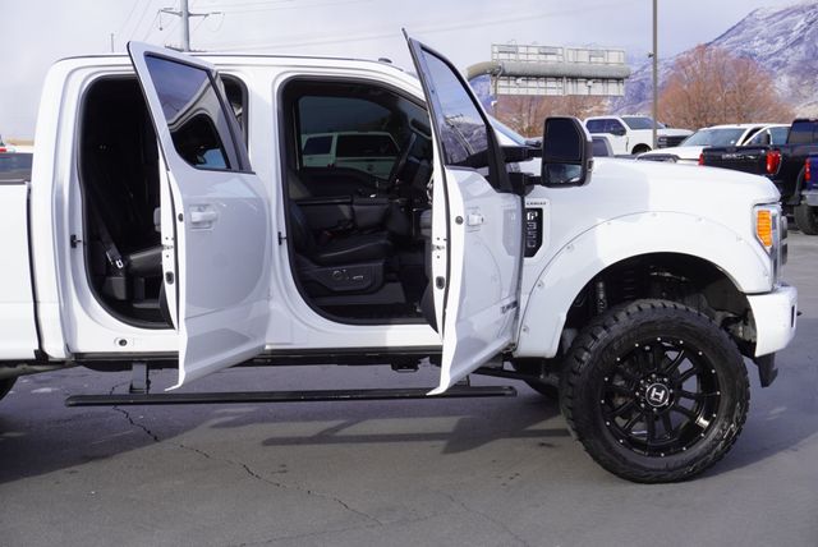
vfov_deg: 28.1
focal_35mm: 48
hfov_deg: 41.1
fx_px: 1092
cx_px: 409
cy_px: 274
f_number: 8
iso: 100
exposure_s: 1/100
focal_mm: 32
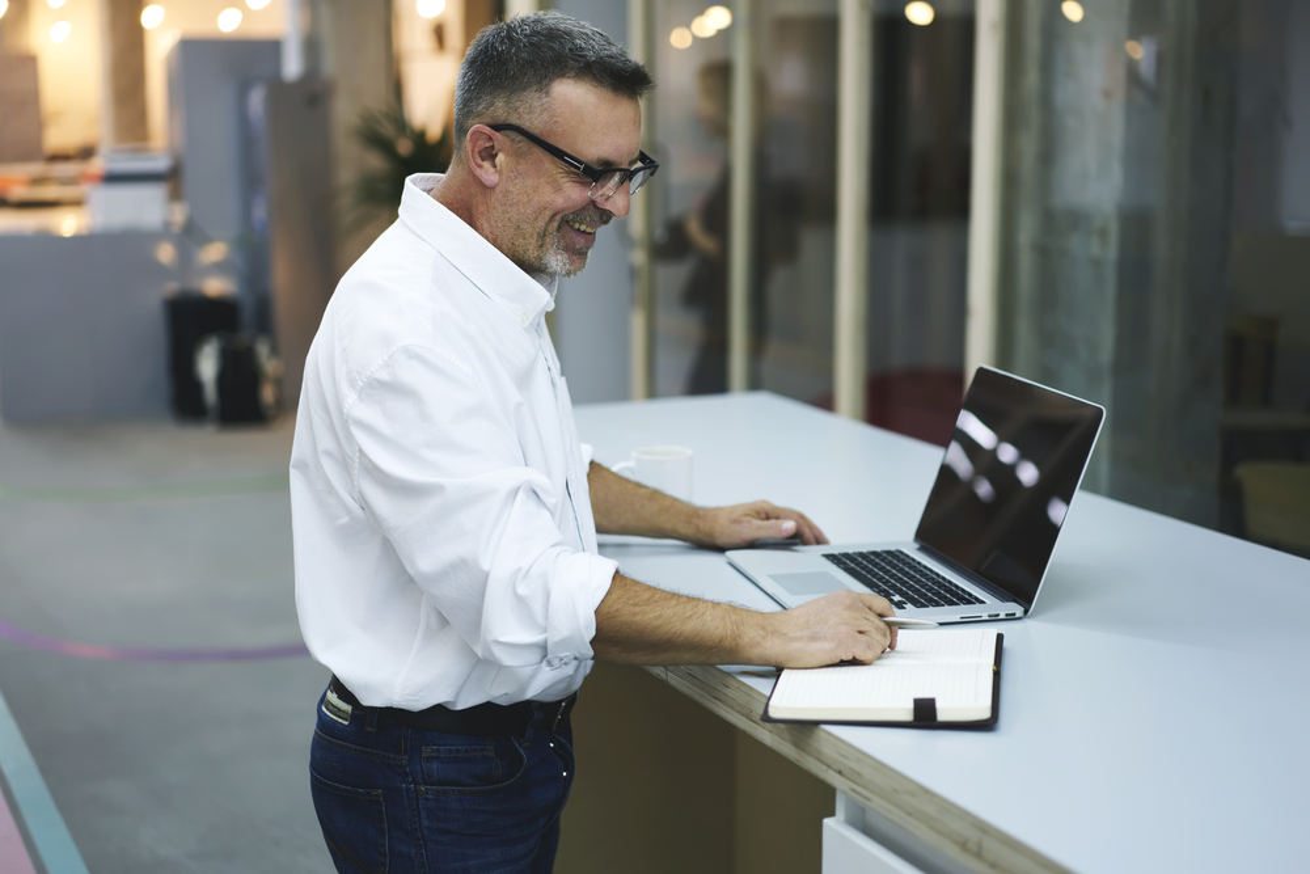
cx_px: 655
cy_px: 437
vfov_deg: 24.6
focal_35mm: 55
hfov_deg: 36.2
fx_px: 2002
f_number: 2
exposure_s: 1/80
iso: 400
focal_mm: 55
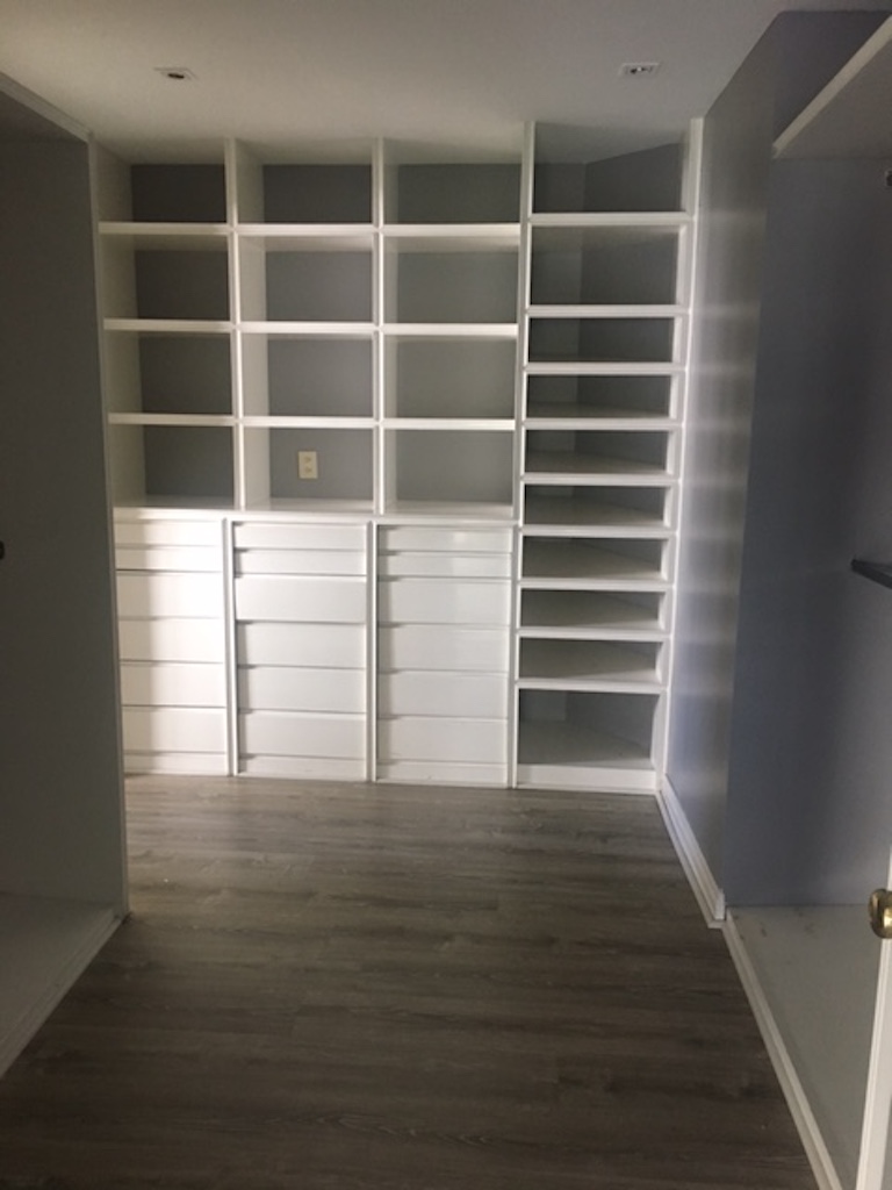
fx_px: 996
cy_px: 595
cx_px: 446
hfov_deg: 48.2
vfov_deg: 61.7
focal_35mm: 29
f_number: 2.2
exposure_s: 1/30
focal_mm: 4.15
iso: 125
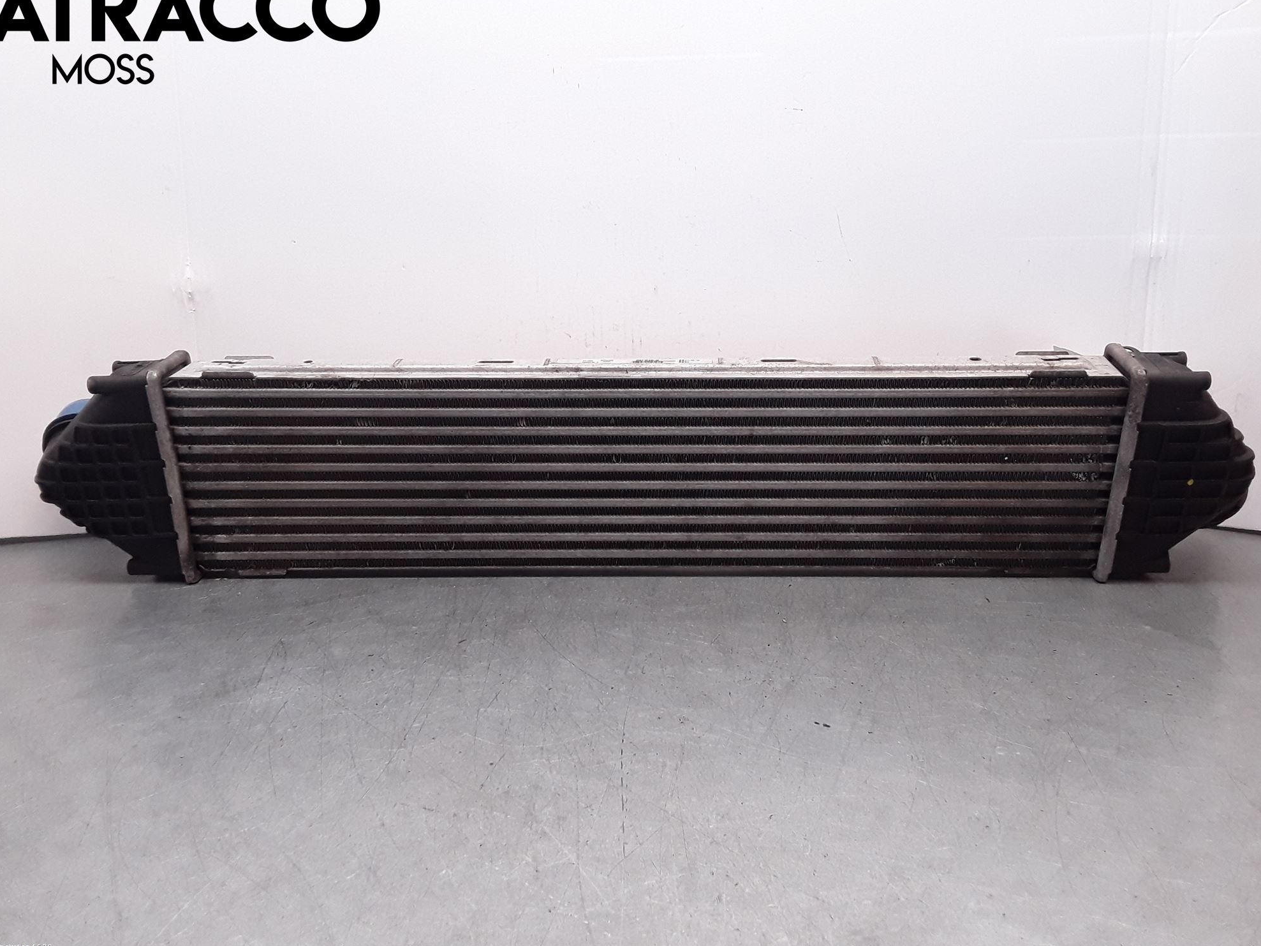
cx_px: 641
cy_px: 462
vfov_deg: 48.2
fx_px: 1056
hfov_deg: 61.7
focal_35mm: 29
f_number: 1.9
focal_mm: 2.91
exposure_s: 1/142
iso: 100
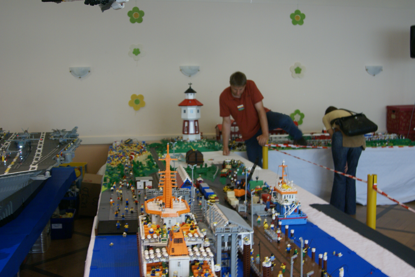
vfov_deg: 32.0
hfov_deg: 46.4
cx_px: 208
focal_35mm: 42
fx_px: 485
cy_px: 138
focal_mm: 28
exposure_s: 1/20
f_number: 4
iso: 400
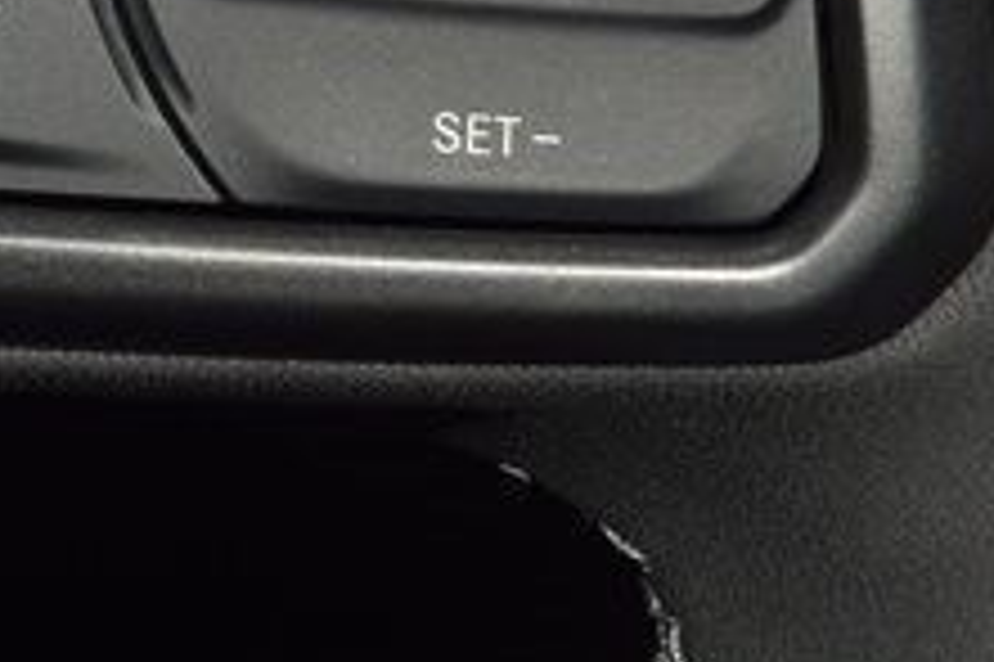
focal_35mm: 304
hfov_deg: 6.8
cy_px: -191
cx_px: 175
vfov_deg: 4.5
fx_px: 8387
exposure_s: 1/125
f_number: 8
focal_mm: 70
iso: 100
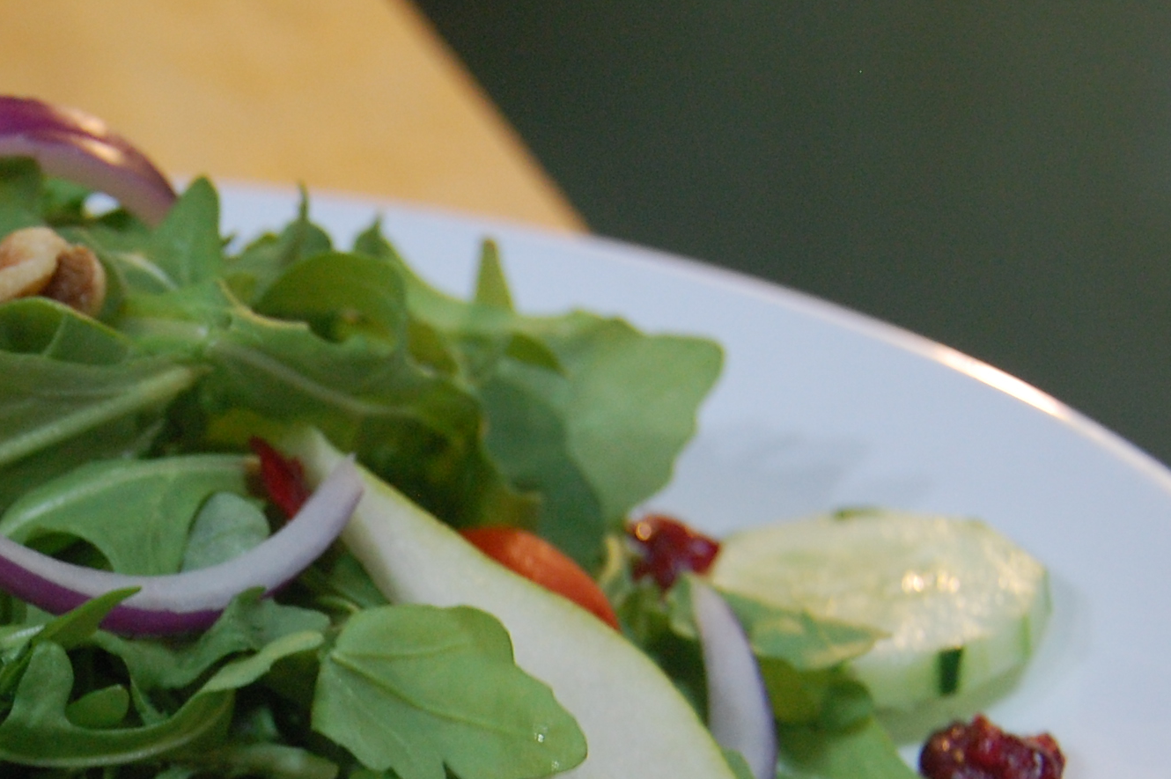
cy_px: 769
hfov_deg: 19.1
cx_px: 86
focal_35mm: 105
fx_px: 3417
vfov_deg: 12.9
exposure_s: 1/25
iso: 800
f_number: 4.5
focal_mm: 31
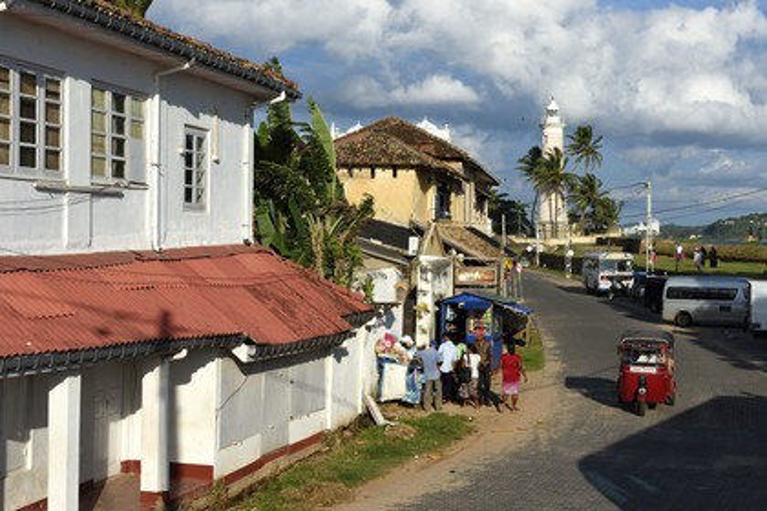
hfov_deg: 34.5
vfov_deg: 23.4
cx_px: 384
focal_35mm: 58
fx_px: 1236
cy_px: 256
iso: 200
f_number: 14
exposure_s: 1/250
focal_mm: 58
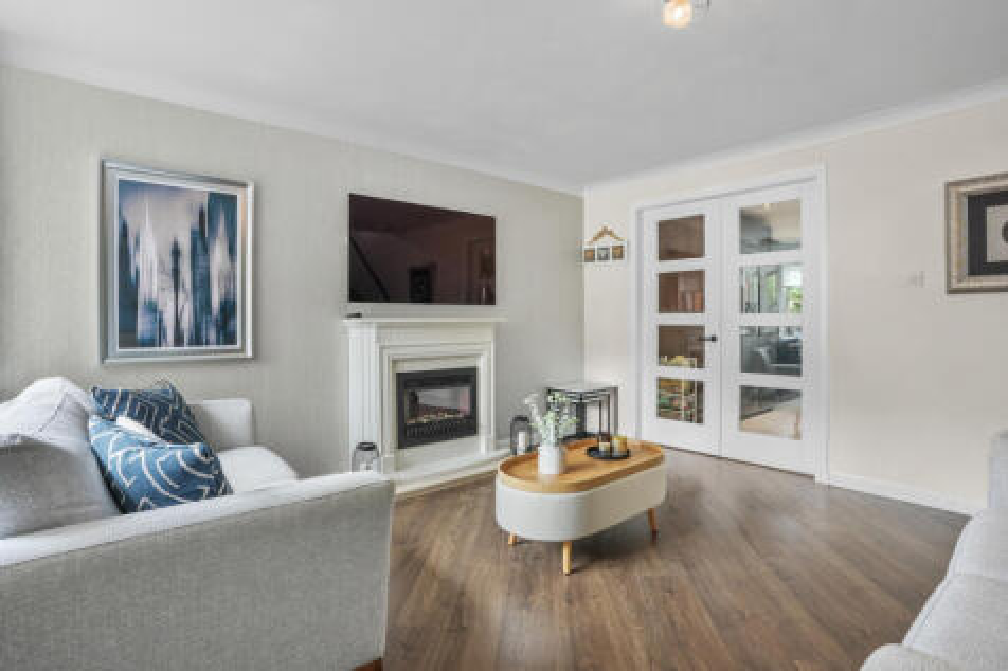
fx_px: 476
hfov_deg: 93.3
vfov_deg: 70.4
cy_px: 336
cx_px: 504
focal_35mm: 17
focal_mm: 17
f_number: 8
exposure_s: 1/5
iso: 250
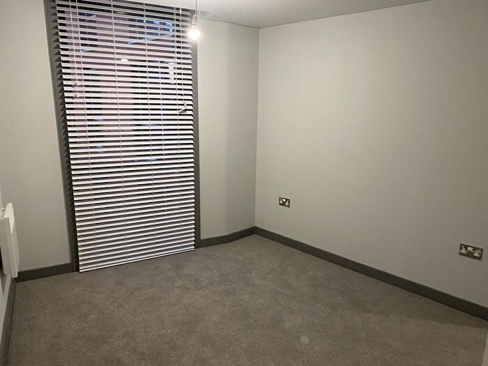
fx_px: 367
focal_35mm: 26
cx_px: 244
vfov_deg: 53.1
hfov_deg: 67.3
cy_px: 183
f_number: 1.8
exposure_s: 1/50
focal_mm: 4.25
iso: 250
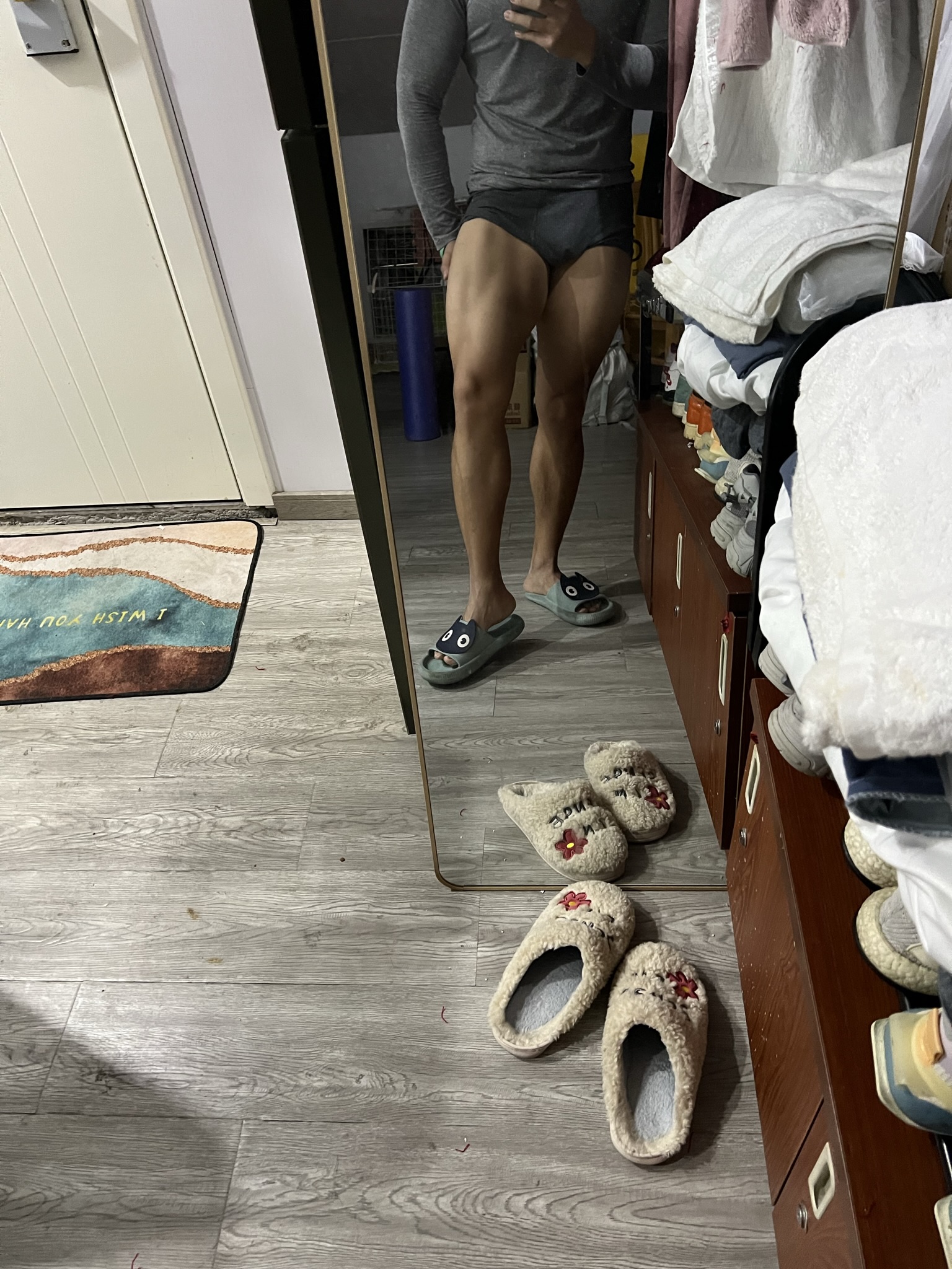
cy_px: 634
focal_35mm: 26
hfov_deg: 53.1
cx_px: 476
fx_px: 953
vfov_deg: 67.3
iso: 500
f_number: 1.5
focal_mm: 5.7
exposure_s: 1/43
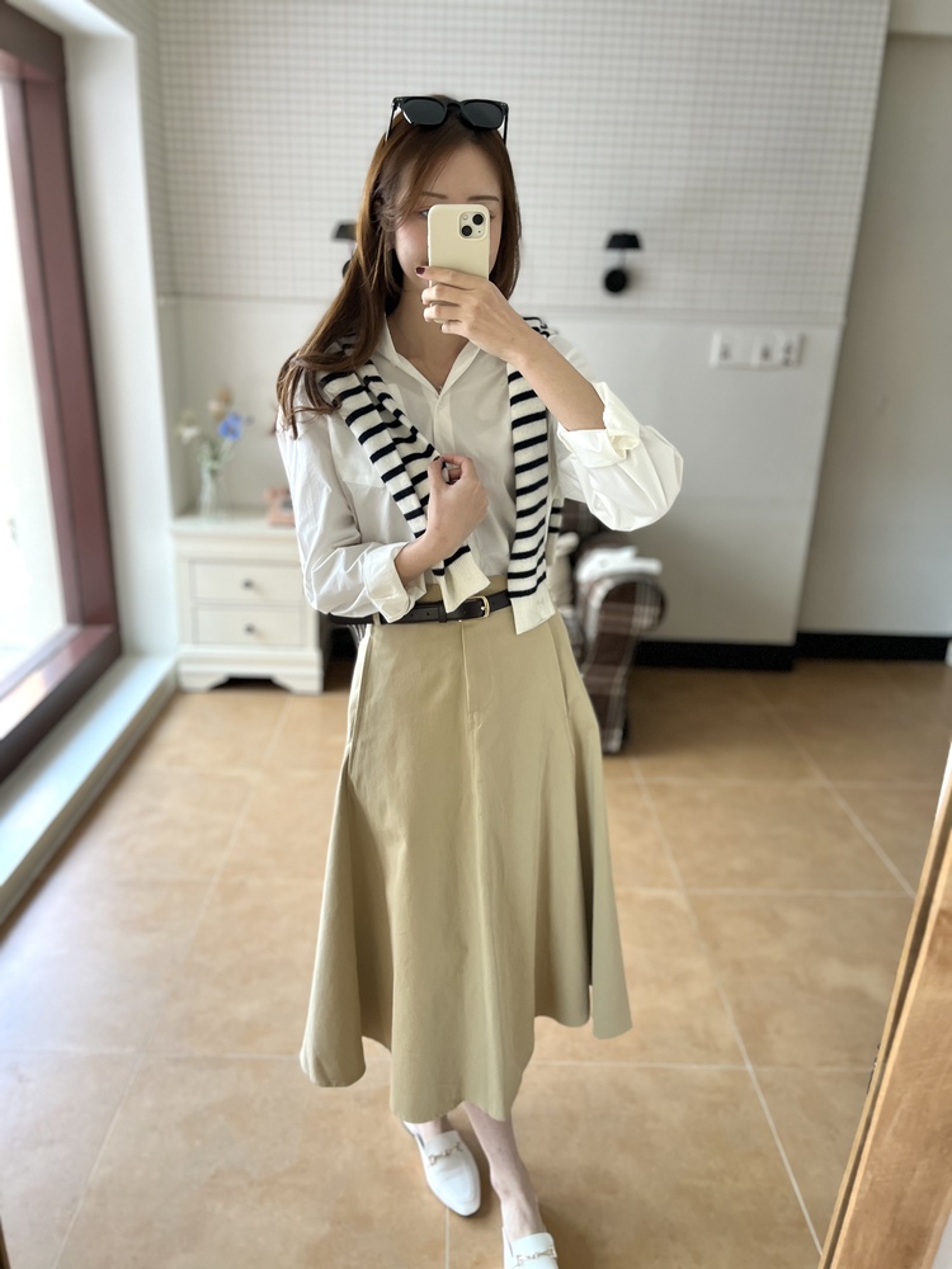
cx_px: 476
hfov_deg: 53.1
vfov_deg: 67.3
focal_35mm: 26
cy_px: 634
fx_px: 953
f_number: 1.6
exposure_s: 1/84
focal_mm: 5.1
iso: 125
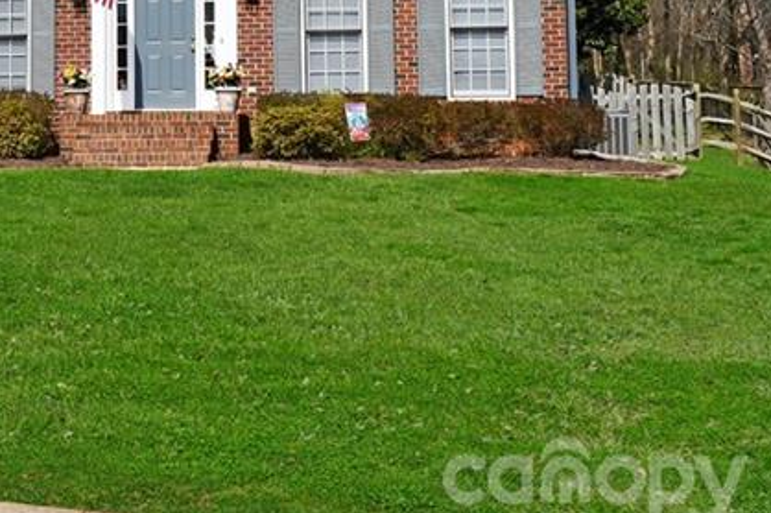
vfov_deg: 17.3
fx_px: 1626
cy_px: -65
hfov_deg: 25.5
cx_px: 15
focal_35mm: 76
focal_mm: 21
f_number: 10
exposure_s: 1/400
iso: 100
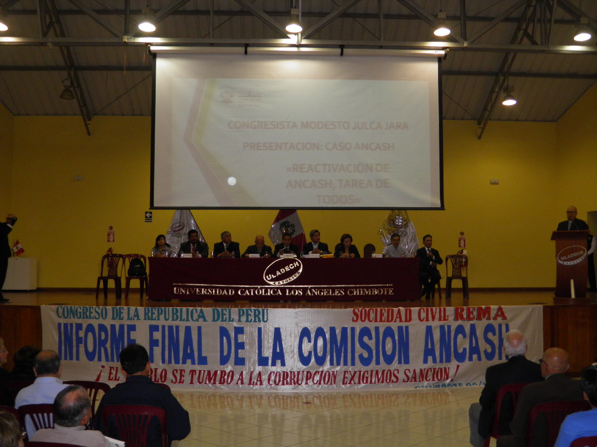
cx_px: 298
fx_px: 673
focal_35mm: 39
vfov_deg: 36.8
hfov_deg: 47.9
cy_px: 224
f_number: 3.2
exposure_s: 1/60
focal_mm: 7.1
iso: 160
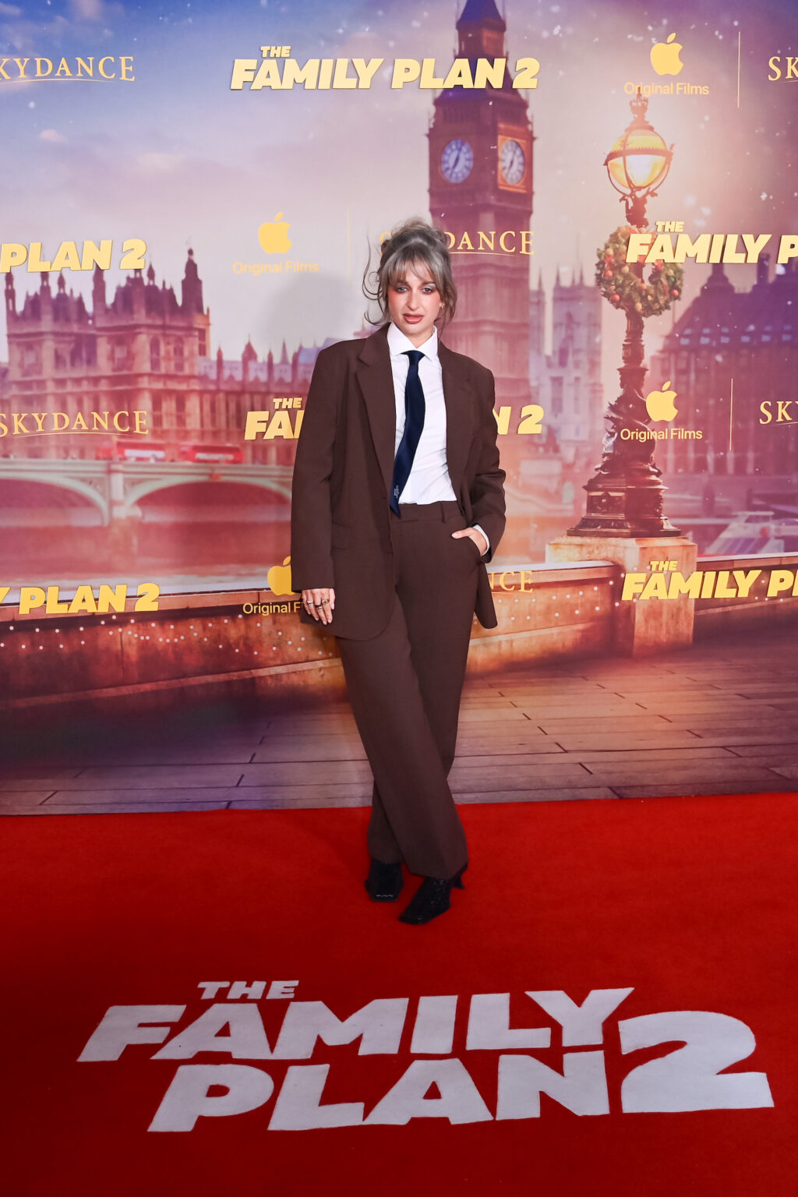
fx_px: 798
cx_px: 399
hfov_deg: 53.1
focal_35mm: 24
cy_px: 598
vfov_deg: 73.7
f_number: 5.6
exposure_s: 1/160
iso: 1600
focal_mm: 24
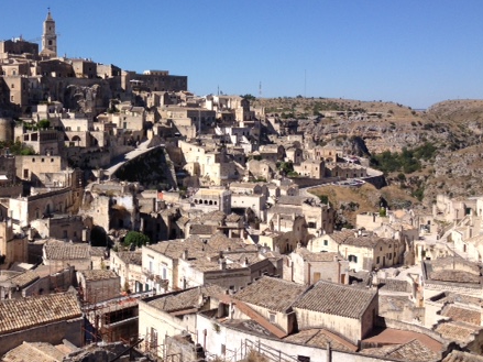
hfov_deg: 36.9
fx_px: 711
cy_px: 140
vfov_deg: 28.5
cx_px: 145
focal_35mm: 51
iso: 50
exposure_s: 1/2304
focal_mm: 4.28
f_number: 2.4
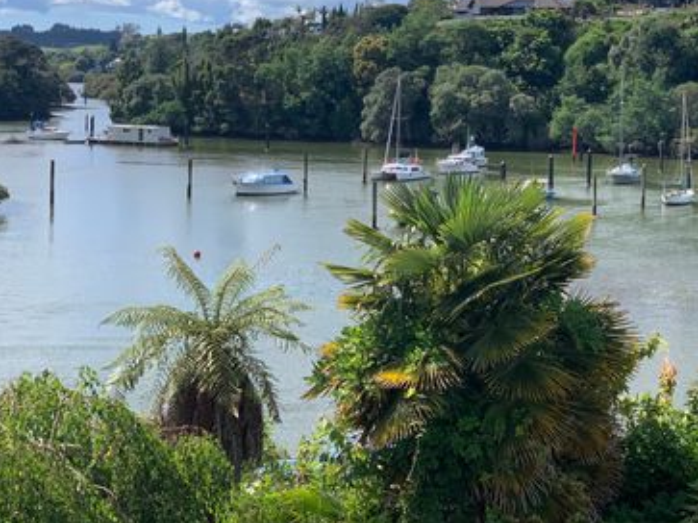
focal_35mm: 86
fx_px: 1734
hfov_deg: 22.7
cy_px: 160
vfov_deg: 17.1
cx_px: 477
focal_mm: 6
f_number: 2.4
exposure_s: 1/1229
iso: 16
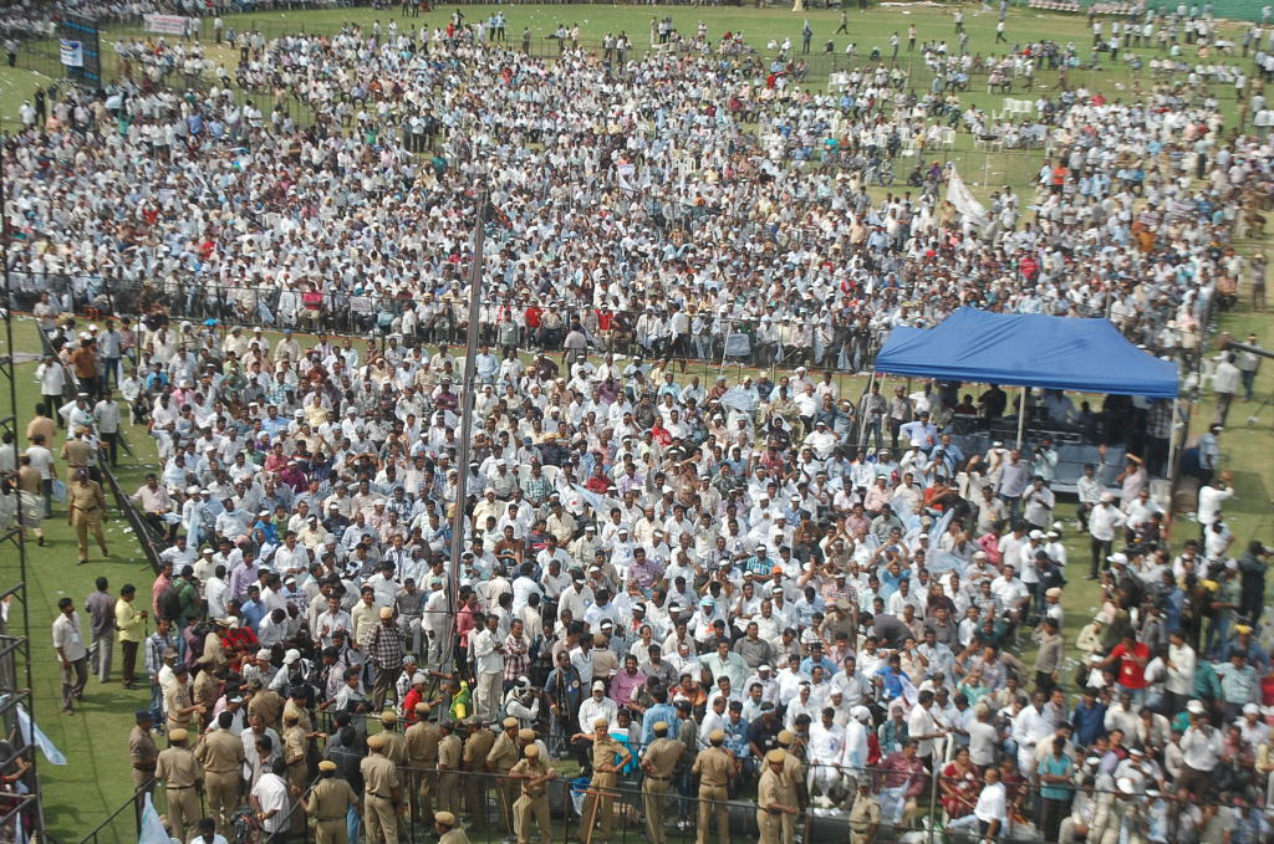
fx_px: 2120
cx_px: 637
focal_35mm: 60
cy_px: 422
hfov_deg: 33.5
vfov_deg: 22.5
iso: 400
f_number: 9
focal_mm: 40
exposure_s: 1/320
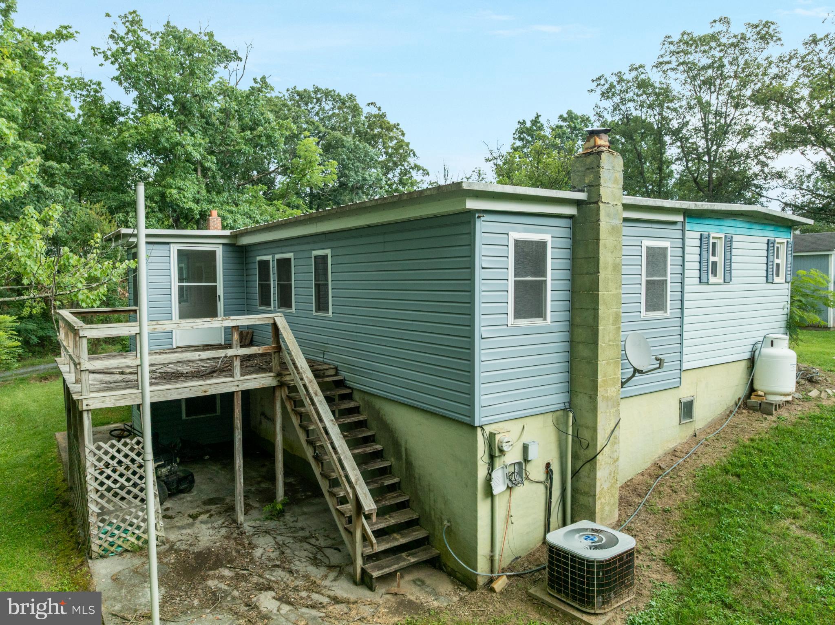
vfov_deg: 56.8
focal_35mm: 24
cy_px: 312
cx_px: 418
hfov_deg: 71.6
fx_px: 579
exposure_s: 1/320
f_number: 2.8
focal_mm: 12.29
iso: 410
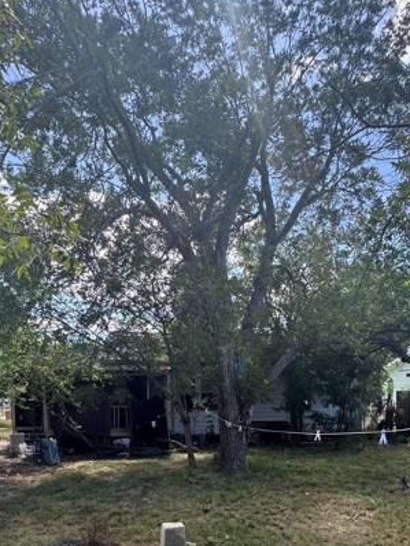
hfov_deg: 51.4
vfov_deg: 61.0
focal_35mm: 27
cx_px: 207
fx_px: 426
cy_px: 421
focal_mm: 2.22
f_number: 2.2
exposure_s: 1/257
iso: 40
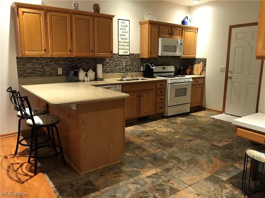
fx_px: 214
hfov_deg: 63.4
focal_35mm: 28
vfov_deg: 49.7
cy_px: 99
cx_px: 132
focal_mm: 3.99
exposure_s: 1/15
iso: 80
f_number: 1.8
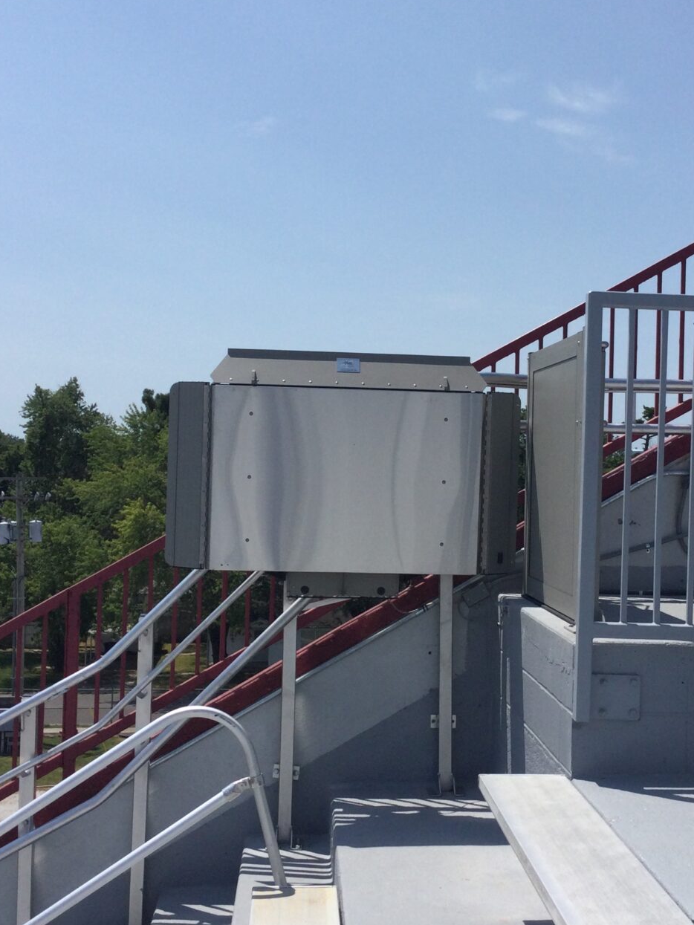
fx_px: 1363
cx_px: 409
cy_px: 478
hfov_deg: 28.5
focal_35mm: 51
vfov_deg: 37.5
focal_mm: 3.3
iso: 25
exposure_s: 1/2262
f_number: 2.4
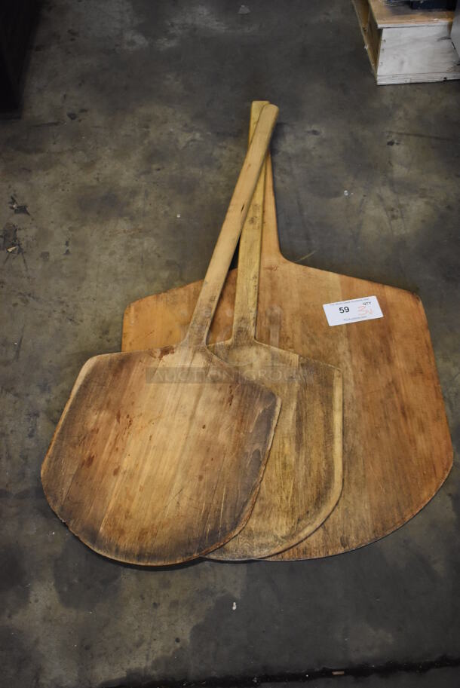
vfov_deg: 46.4
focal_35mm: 42
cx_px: 230
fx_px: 804
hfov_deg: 31.9
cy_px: 344
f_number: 4.2
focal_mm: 28
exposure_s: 1/125
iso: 2500
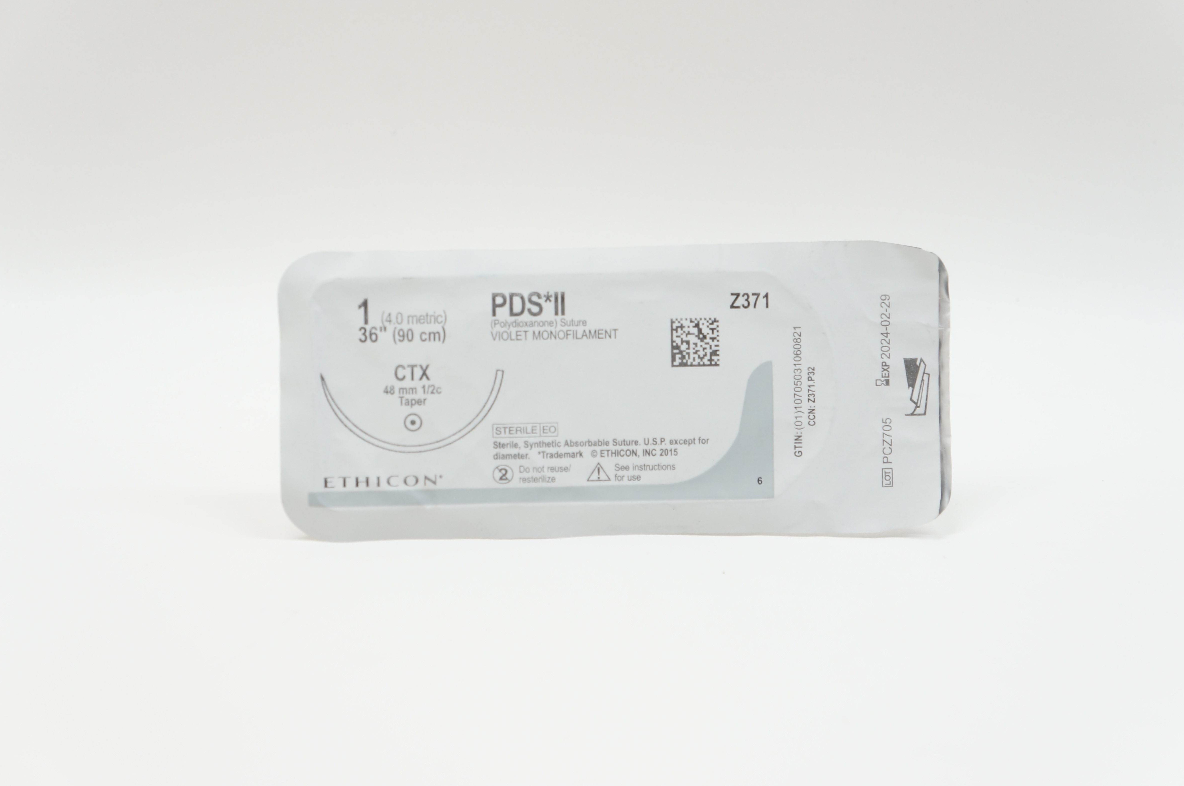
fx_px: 1840
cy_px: 383
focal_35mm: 56
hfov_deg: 35.7
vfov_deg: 24.1
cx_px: 604
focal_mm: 36
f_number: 6.3
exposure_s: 1/50
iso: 400
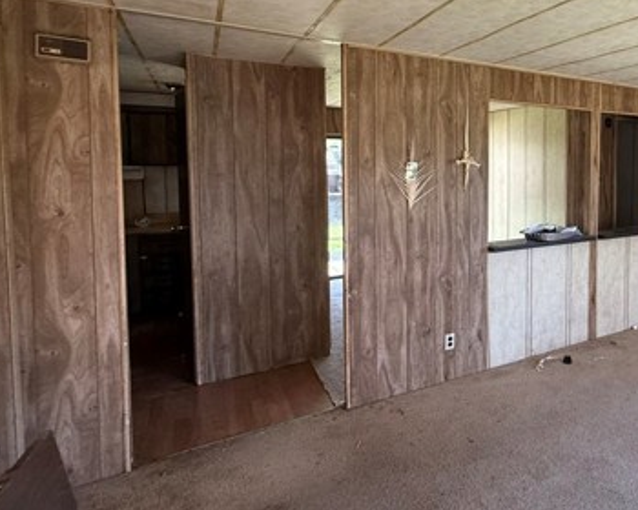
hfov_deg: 60.5
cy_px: 189
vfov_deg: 56.1
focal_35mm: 25
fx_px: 472
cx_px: 541
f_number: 2.2
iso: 250
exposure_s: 1/99
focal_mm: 2.22
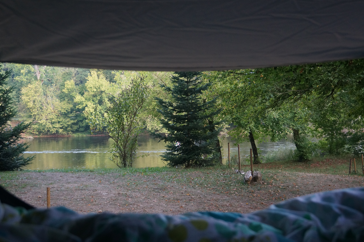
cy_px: 121
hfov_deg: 36.9
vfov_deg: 25.0
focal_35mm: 54
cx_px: 182
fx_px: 545
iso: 1250
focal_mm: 36
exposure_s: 1/60
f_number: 4.5
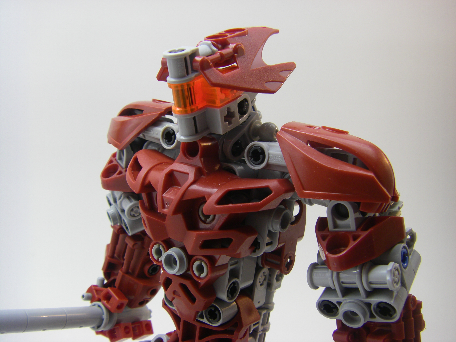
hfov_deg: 49.0
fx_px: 501
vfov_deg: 37.7
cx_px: 228
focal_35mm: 38
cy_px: 171
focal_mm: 6.3
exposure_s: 1/50
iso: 80
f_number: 3.5
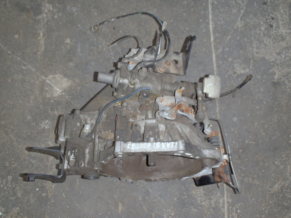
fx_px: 235
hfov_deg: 63.4
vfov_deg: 49.7
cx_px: 146
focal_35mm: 28
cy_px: 109
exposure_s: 1/30
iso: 160
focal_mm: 5
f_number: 3.9
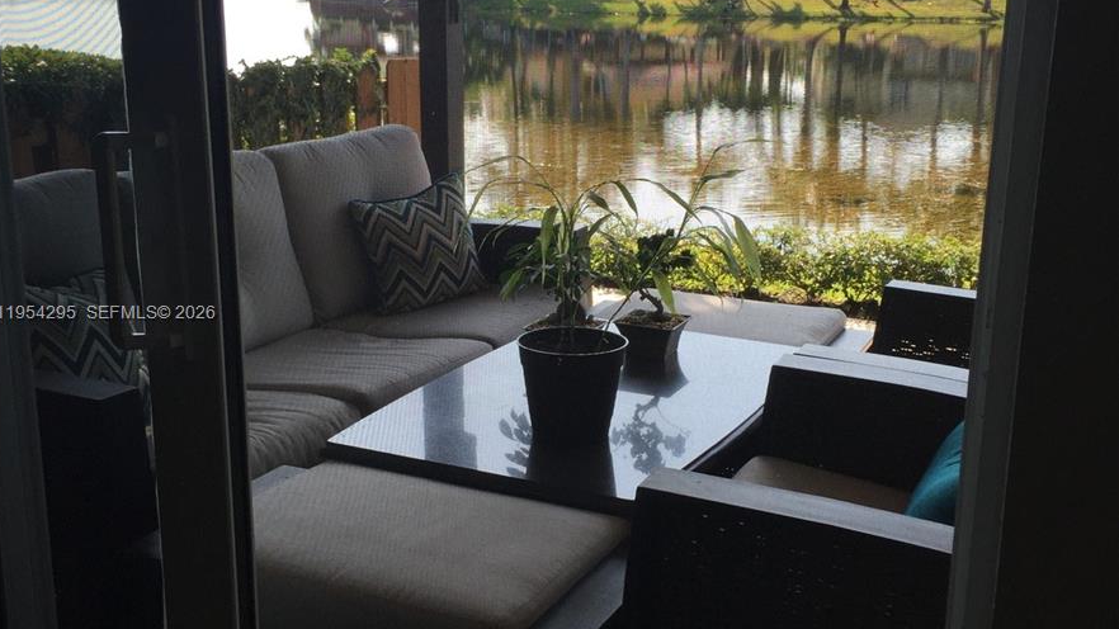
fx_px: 1276
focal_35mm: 43
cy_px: 314
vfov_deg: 27.7
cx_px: 552
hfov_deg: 47.4
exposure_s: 1/482
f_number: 2.2
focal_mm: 4.15
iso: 32
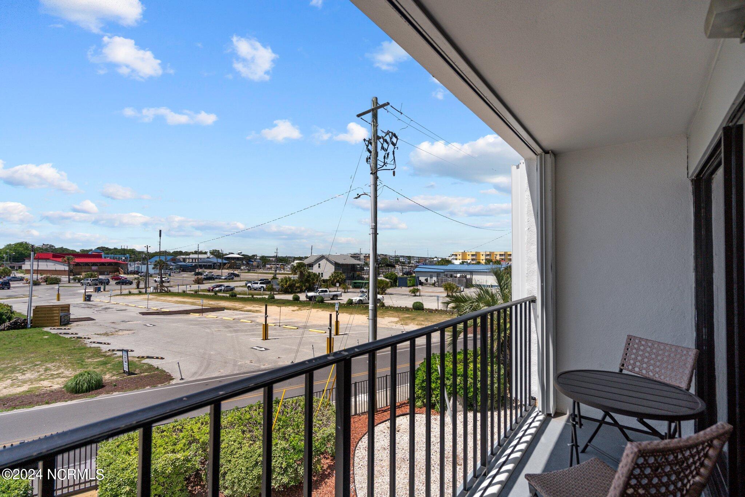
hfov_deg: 96.7
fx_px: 331
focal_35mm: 16
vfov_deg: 73.7
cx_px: 372
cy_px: 248
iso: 320
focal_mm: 16
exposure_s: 1/6400
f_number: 4
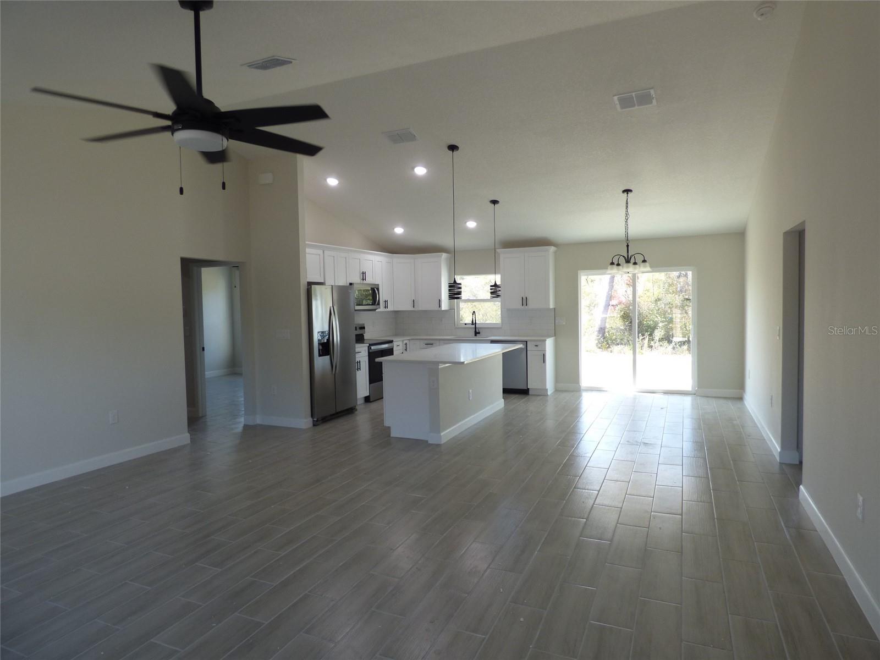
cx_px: 440
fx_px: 508
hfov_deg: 81.7
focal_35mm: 20
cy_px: 330
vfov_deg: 66.0
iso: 100
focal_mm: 3.58
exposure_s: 1/80
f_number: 2.8
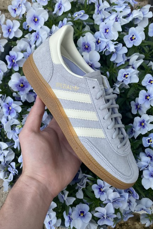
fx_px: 179
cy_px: 111
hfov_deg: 46.3
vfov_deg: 65.5
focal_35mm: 28
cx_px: 83
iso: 32
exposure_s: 1/1330
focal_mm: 4.25
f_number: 1.8
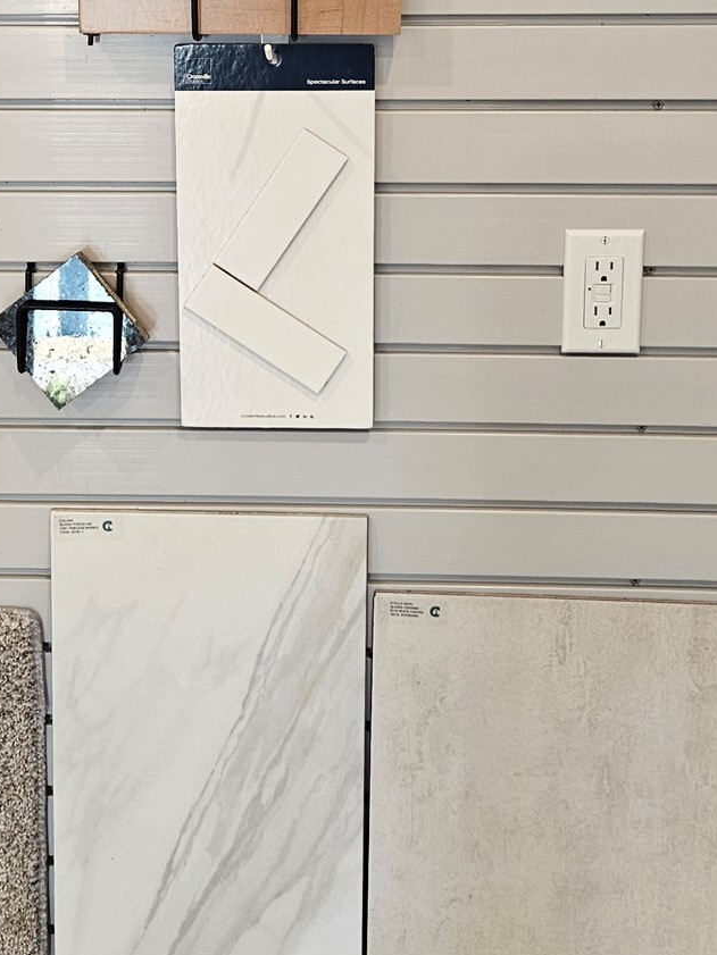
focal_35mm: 56
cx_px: 257
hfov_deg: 26.0
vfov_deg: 33.5
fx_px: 1546
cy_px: 218
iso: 160
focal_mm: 5.4
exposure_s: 1/120
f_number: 1.8
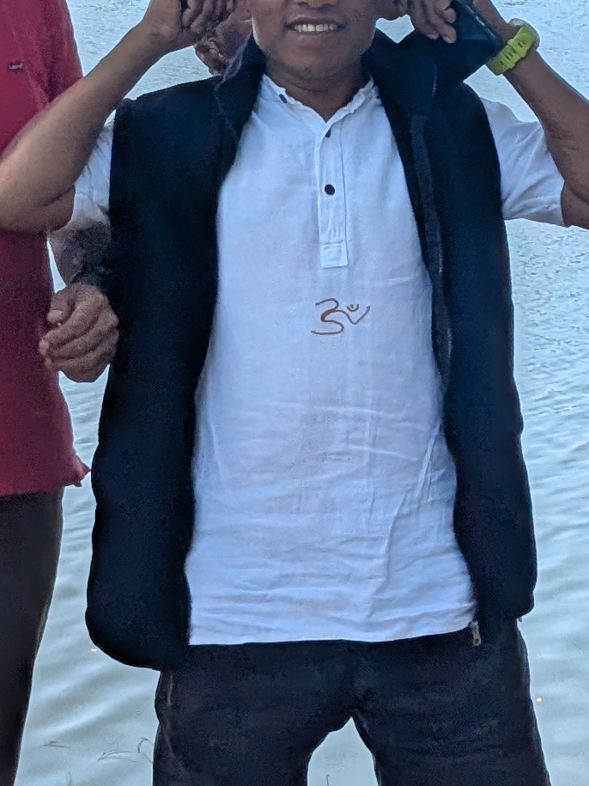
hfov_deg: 12.4
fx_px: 2700
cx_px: 155
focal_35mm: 119
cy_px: 84
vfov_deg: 16.3
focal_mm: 4.38
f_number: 1.73
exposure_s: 1/2128
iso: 52
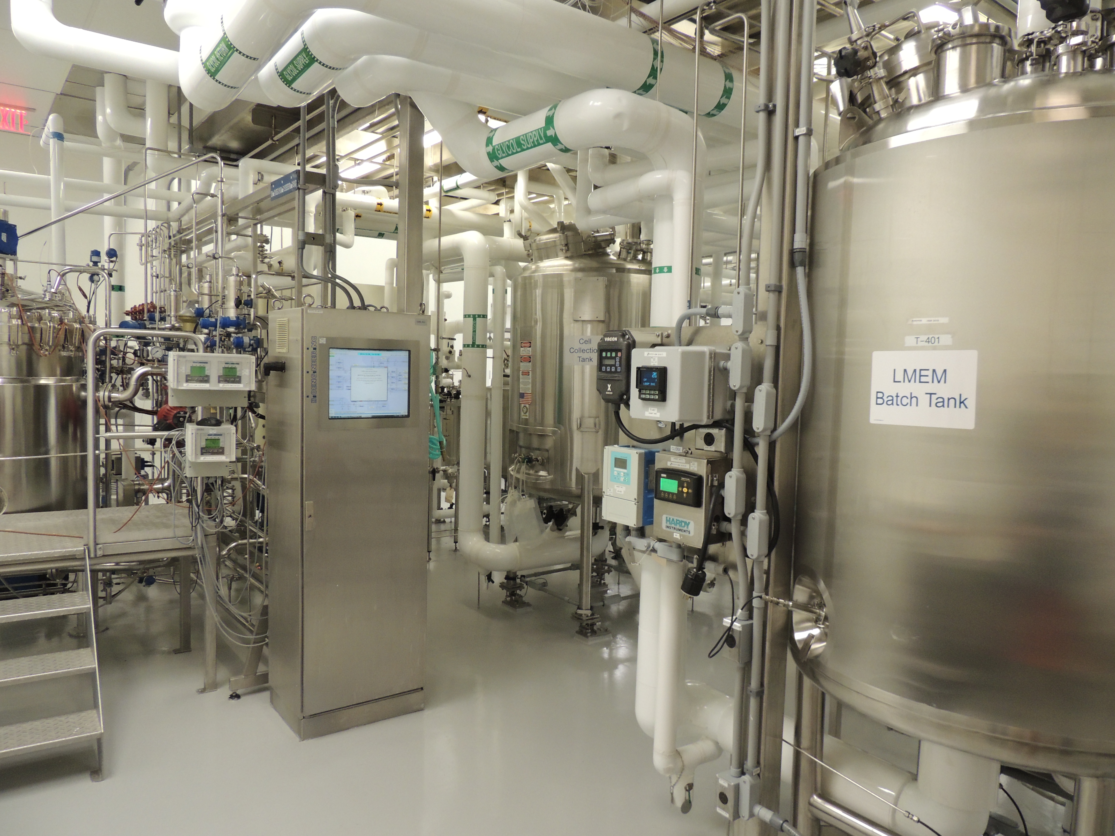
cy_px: 418
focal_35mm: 24
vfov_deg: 56.8
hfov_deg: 71.6
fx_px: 773
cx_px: 558
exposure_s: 1/30
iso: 320
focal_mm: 4.3
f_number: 3
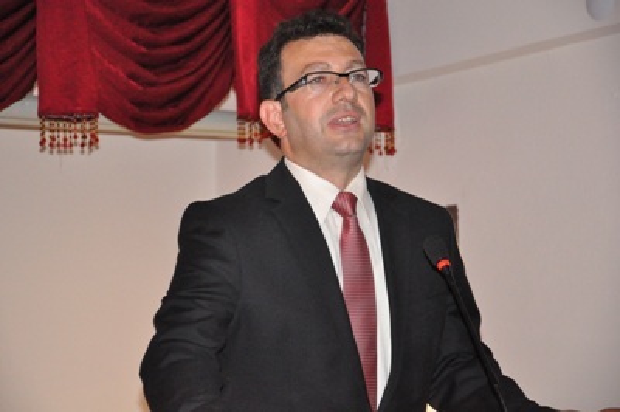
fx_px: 2065
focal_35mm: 120
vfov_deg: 11.4
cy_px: 206
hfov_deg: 17.1
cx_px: 310
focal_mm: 80
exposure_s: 1/60
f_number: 6.3
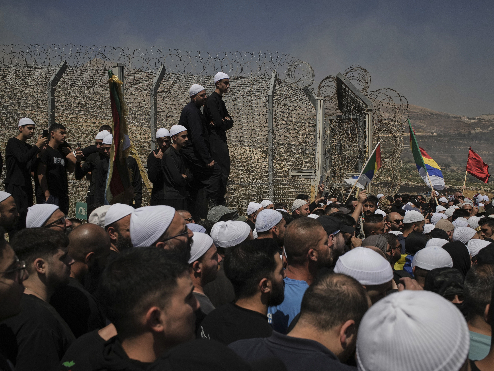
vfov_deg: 37.7
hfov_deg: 49.0
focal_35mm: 38
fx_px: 542
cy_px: 186
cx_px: 259
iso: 500
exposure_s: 1/5000
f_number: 6.3
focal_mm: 35
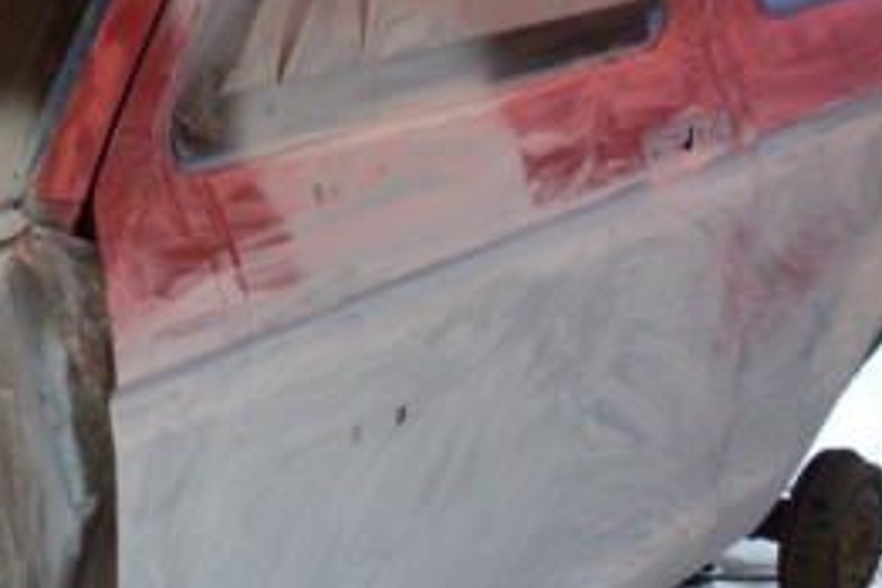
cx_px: 406
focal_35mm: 91
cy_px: 213
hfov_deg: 22.4
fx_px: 2229
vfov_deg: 15.0
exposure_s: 1/20
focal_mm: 6.3
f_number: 2.8
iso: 200
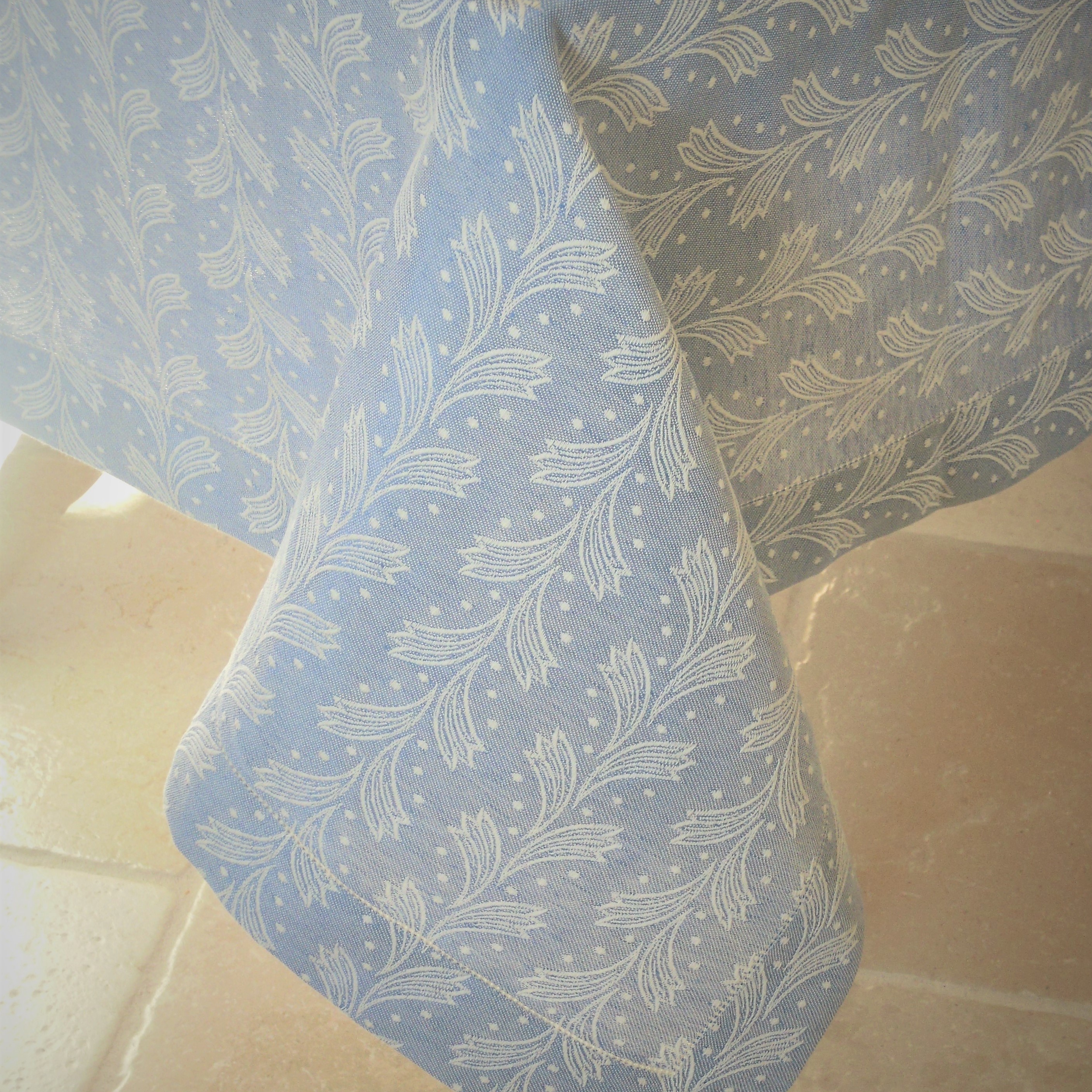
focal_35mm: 88
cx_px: 550
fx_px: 3141
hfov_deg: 19.7
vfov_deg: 19.7
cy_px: 547
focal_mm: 13.2
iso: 250
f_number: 4.4
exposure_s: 1/50
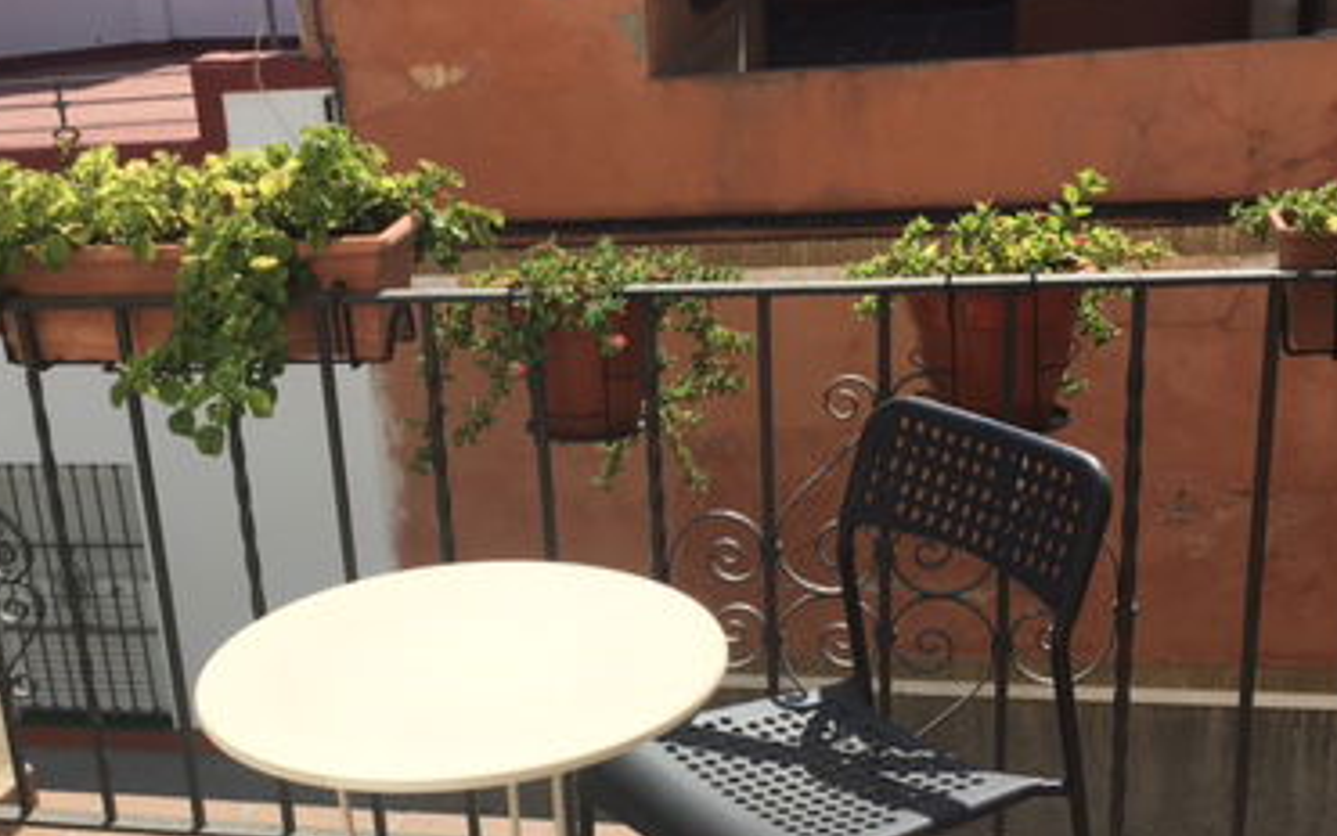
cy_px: 562
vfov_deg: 24.3
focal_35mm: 53
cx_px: 461
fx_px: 1931
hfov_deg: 37.8
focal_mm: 4.15
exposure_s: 1/1709
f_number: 2.2
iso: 25
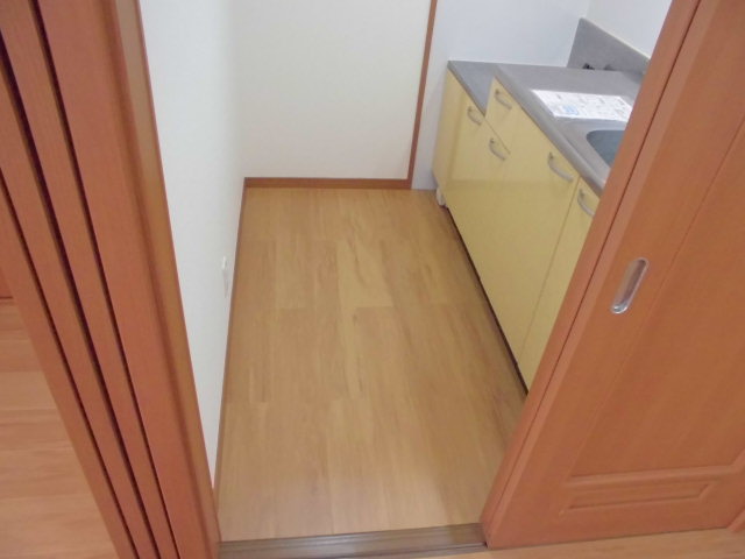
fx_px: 560
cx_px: 372
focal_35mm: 26
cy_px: 280
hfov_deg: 67.3
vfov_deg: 53.1
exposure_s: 1/60
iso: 800
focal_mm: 4.6
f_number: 3.5
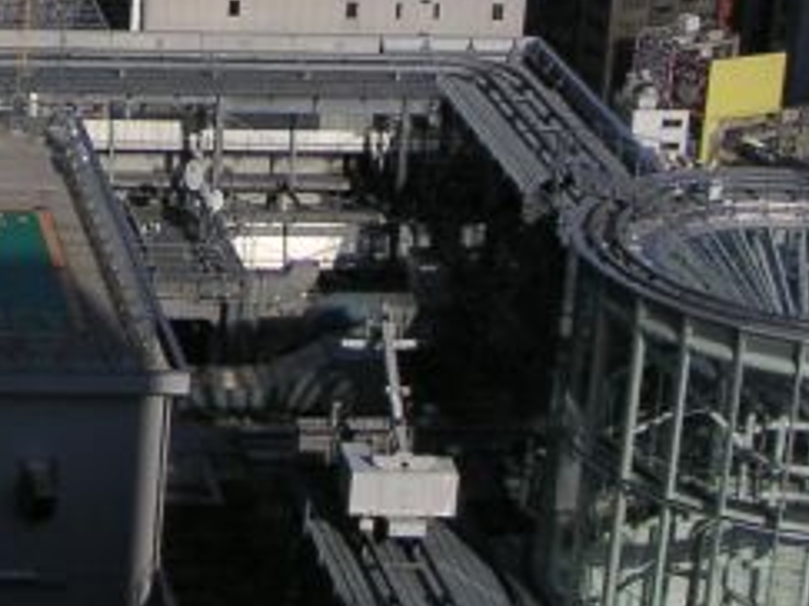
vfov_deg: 11.5
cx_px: -253
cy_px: -173
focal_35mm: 125
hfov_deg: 15.0
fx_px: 2920
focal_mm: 6
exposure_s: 1/750
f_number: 2.8
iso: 50
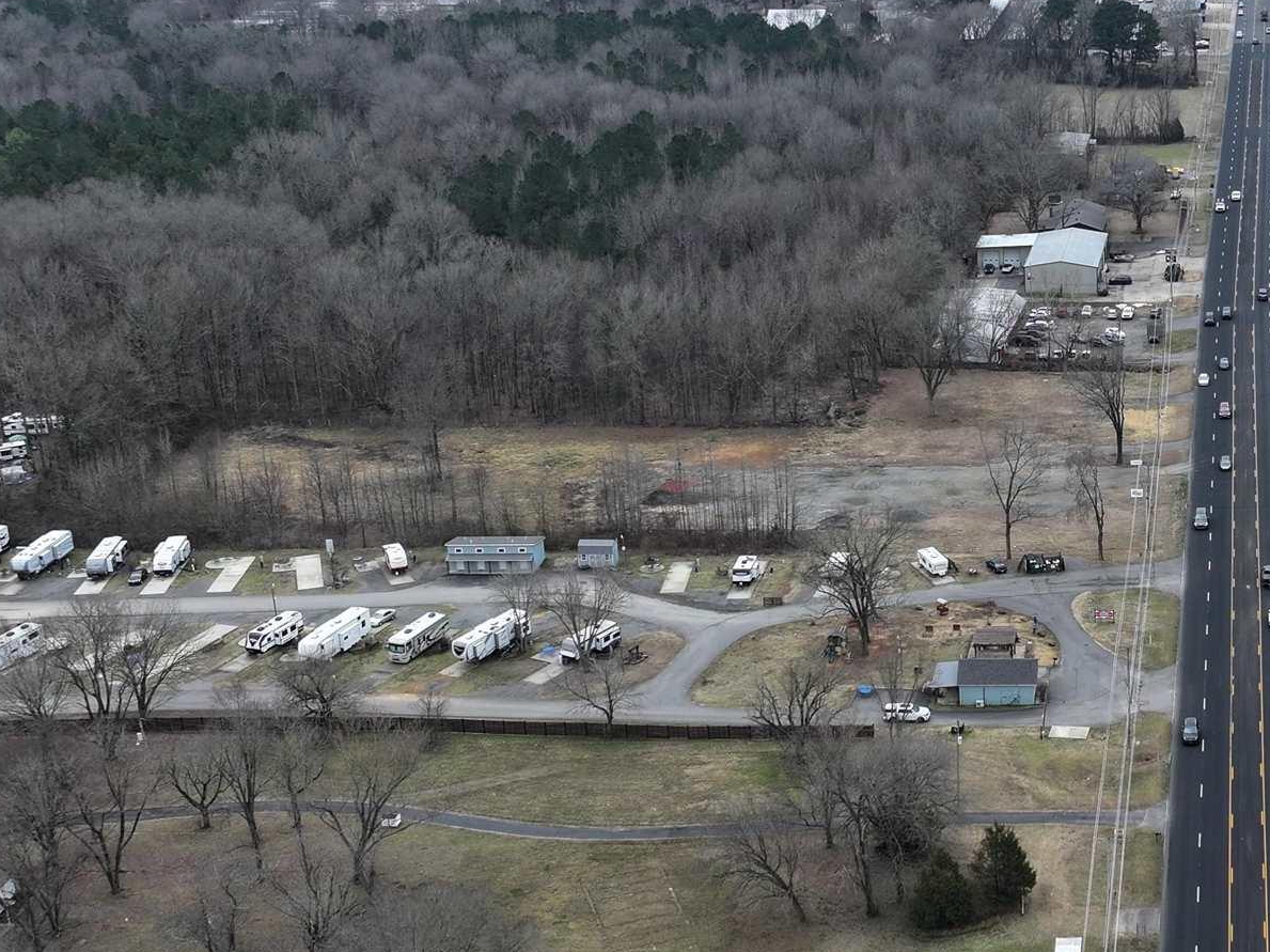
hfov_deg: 29.9
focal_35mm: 62
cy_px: 519
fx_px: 2274
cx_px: 1135
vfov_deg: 23.6
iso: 110
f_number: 2.8
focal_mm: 12.29
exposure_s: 1/640
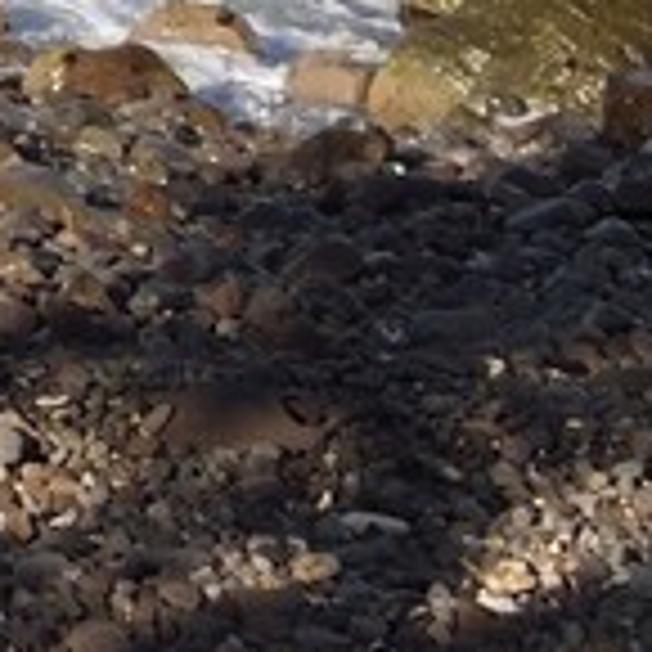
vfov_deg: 5.0
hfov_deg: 5.0
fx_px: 6798
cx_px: -1772
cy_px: -1709
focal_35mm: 319
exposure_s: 1/320
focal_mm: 34
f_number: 13
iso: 200
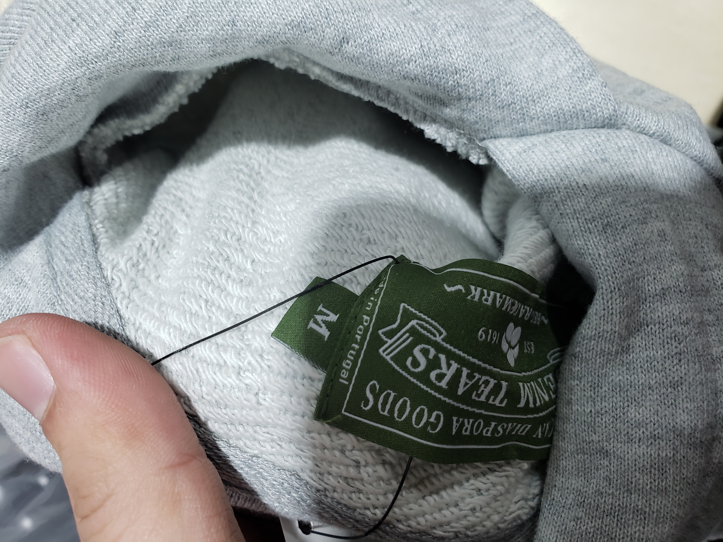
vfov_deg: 53.1
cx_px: 362
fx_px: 543
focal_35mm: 26
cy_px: 271
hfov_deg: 67.3
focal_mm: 4.3
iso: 100
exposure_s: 1/50
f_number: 2.4
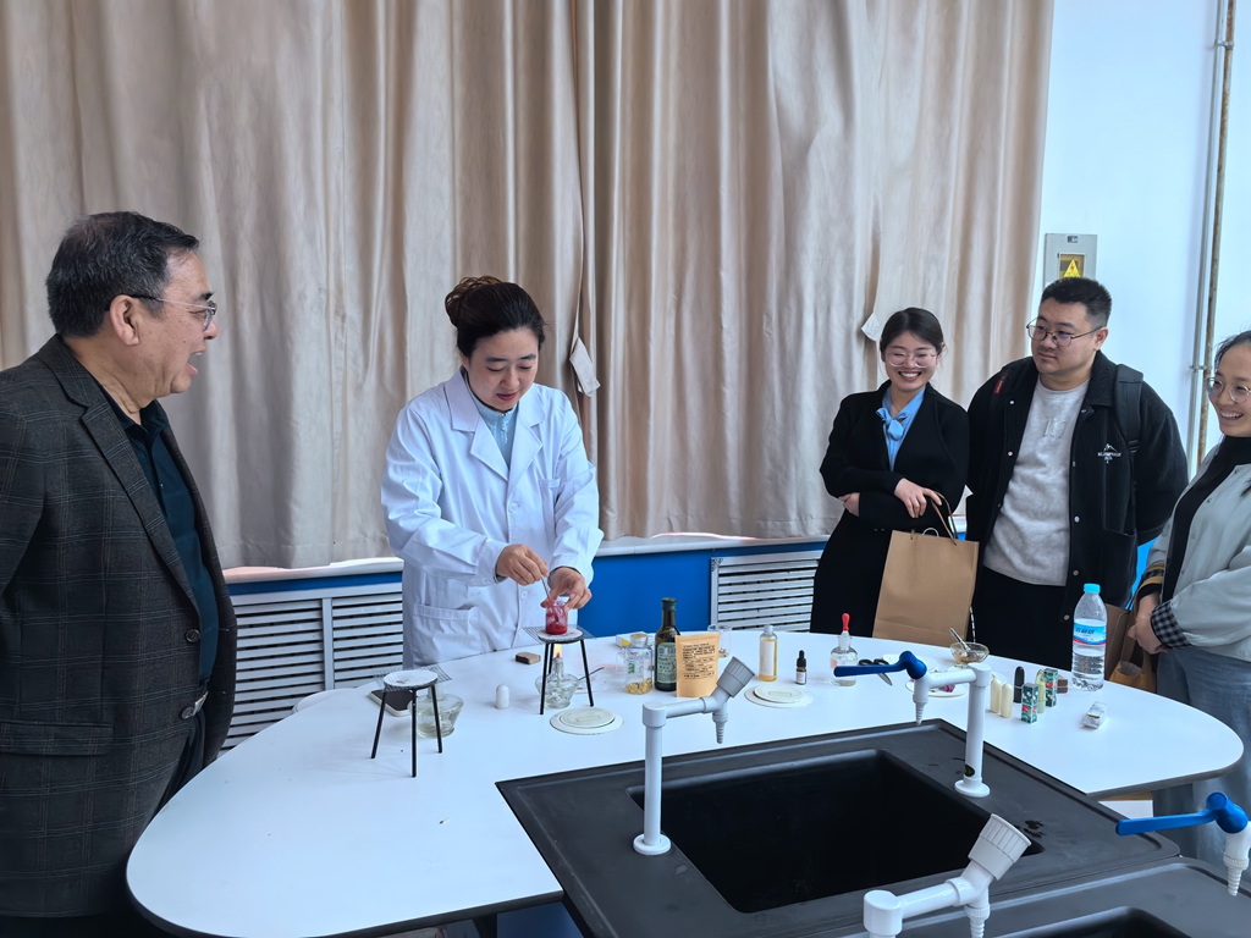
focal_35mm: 28
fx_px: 1012
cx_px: 626
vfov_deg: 49.7
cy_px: 469
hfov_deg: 63.4
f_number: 2
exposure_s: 1/50
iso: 320
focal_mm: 5.75
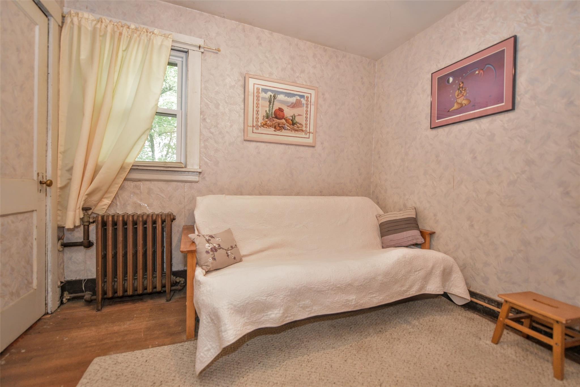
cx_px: 290
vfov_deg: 77.3
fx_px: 242
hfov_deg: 100.4
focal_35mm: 15
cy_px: 194
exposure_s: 1/60
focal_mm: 15
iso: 1250
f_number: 2.8
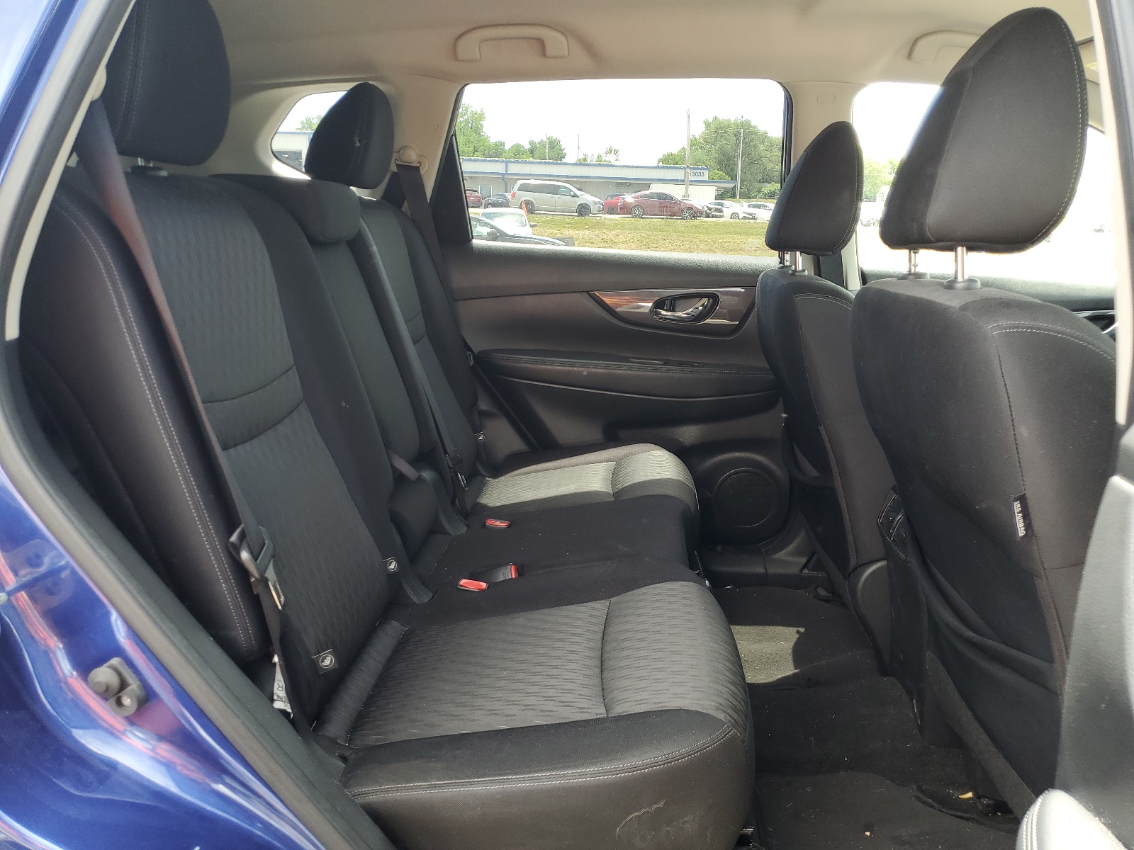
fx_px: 852
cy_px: 425
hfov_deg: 67.3
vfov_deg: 53.1
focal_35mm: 26
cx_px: 567
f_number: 1.5
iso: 50
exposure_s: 1/169
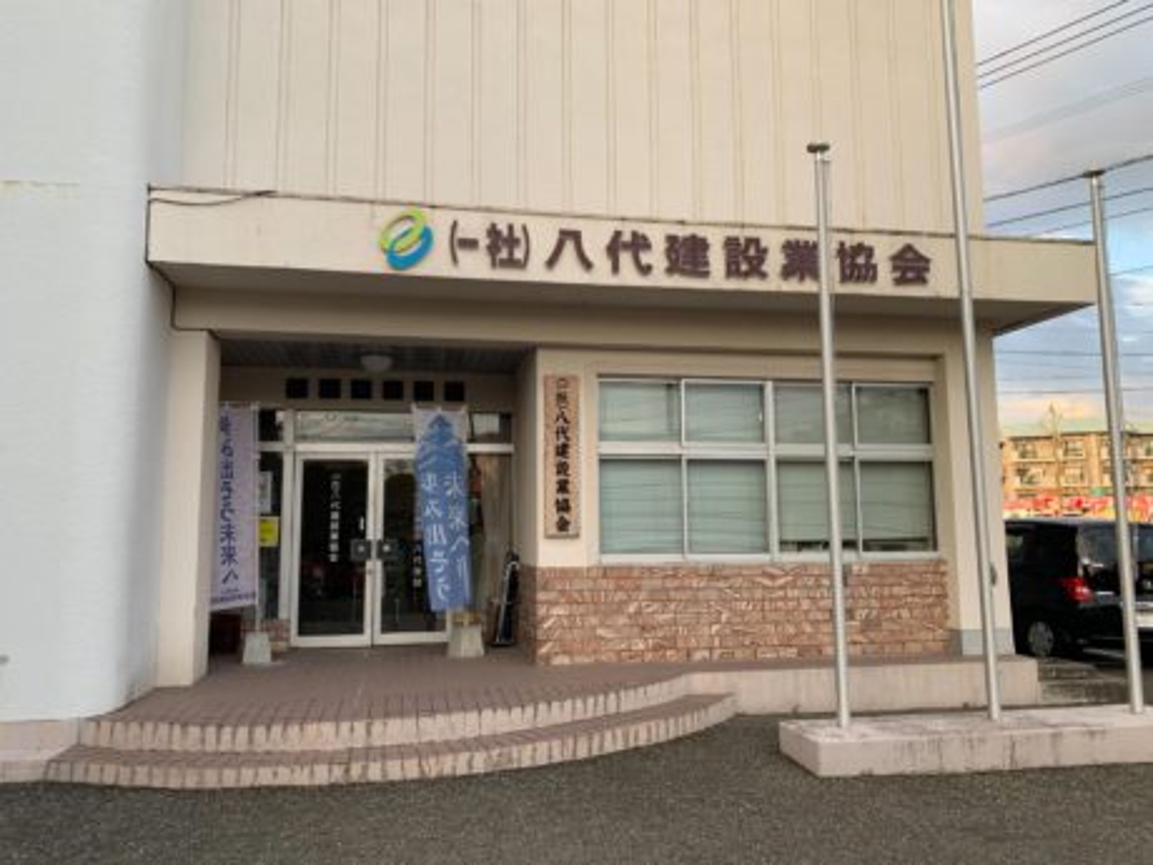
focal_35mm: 26
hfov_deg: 67.3
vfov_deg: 53.1
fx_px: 866
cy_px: 432
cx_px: 576
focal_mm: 4.25
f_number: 1.8
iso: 25
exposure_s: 1/245
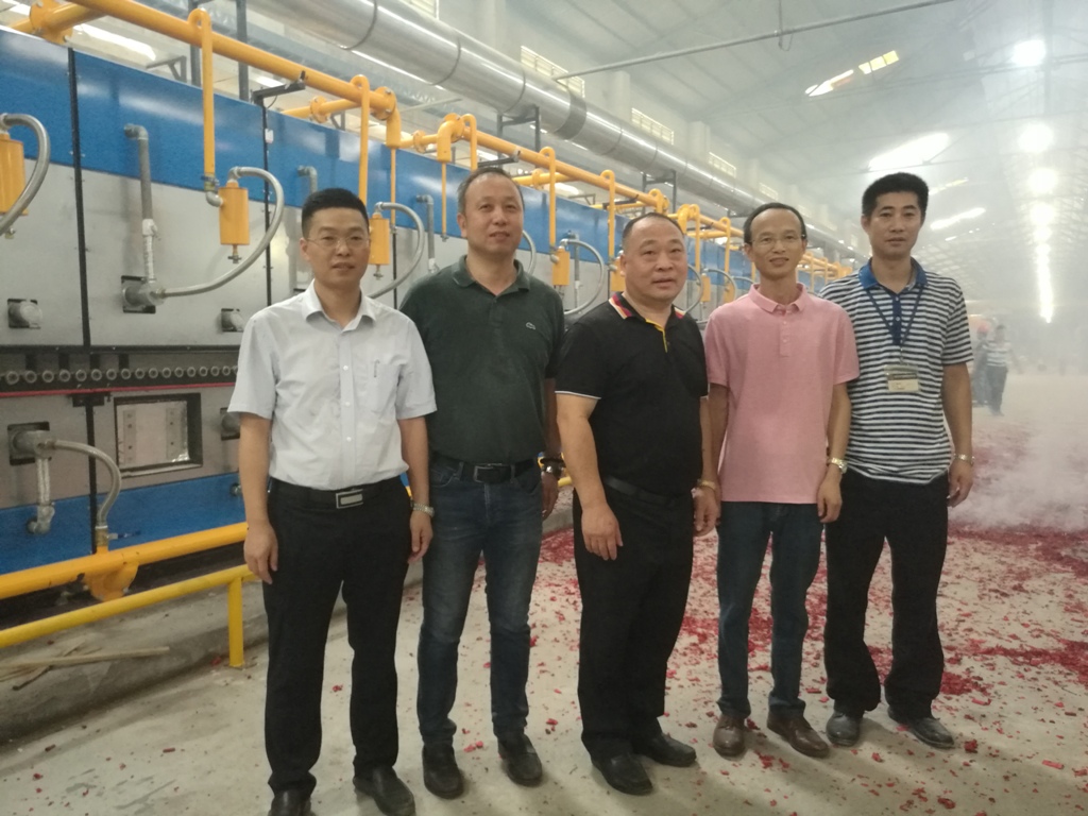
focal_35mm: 27
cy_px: 408
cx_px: 544
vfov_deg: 51.4
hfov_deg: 65.3
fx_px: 849
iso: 640
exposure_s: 1/20
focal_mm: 4.04
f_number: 2
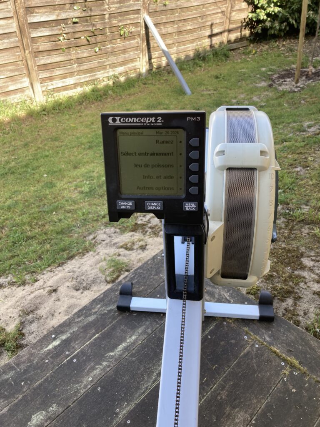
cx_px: 160
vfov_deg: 63.4
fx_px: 345
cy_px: 214
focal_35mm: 28
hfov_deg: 49.7
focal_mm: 3.99
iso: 20
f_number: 1.8
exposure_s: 1/183
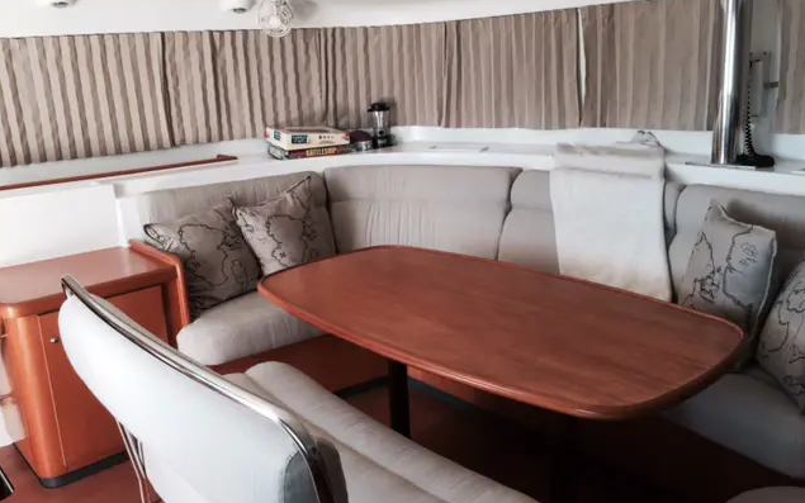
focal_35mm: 31
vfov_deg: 40.6
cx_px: 403
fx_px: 680
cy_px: 232
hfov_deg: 61.2
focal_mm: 4.15
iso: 32
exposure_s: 1/60
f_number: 2.2
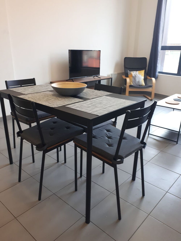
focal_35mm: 27
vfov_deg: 65.3
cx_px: 90
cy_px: 120
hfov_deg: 51.4
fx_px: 188
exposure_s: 1/33
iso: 160
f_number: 1.9
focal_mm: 3.6
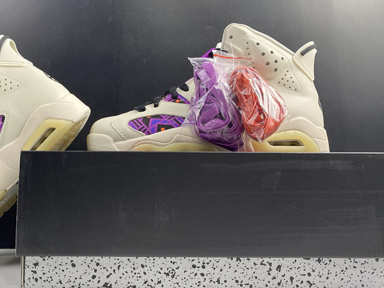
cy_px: 136
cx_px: 126
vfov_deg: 37.7
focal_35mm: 38
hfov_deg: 48.1
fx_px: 422
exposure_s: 1/100
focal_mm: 4.25
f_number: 1.8
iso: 125
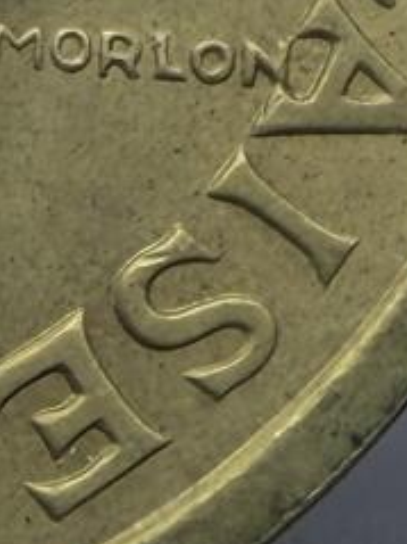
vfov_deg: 10.0
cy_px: -105
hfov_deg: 7.3
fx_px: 3075
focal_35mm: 196
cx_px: -398
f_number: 2.2
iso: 40
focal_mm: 2.22
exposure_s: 1/239
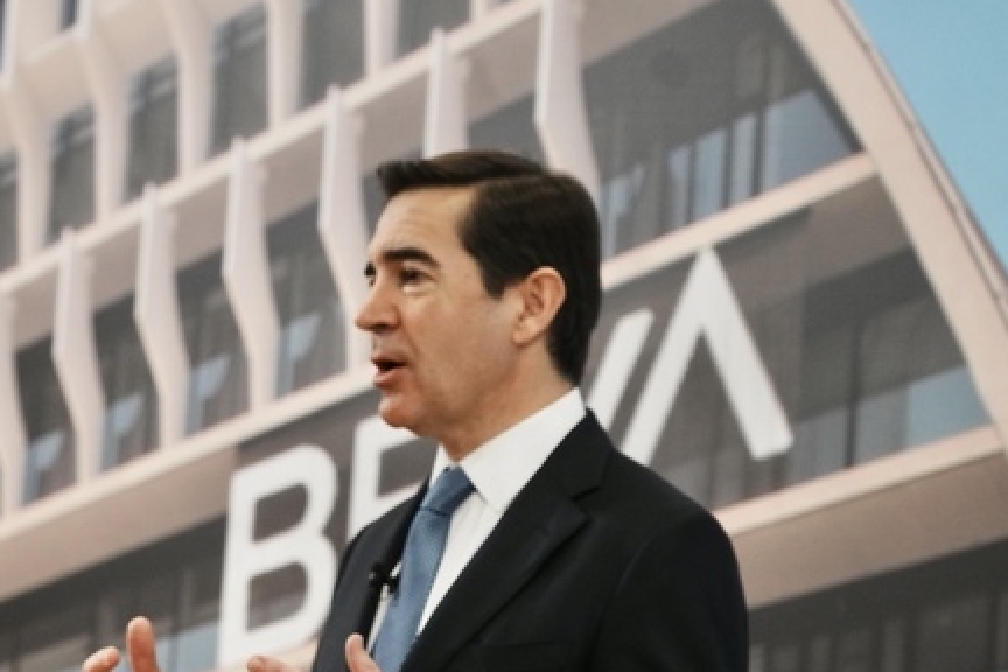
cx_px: 280
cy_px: 553
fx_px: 3668
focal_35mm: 131
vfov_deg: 10.4
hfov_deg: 15.6
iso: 2000
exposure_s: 1/500
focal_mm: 78
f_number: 4
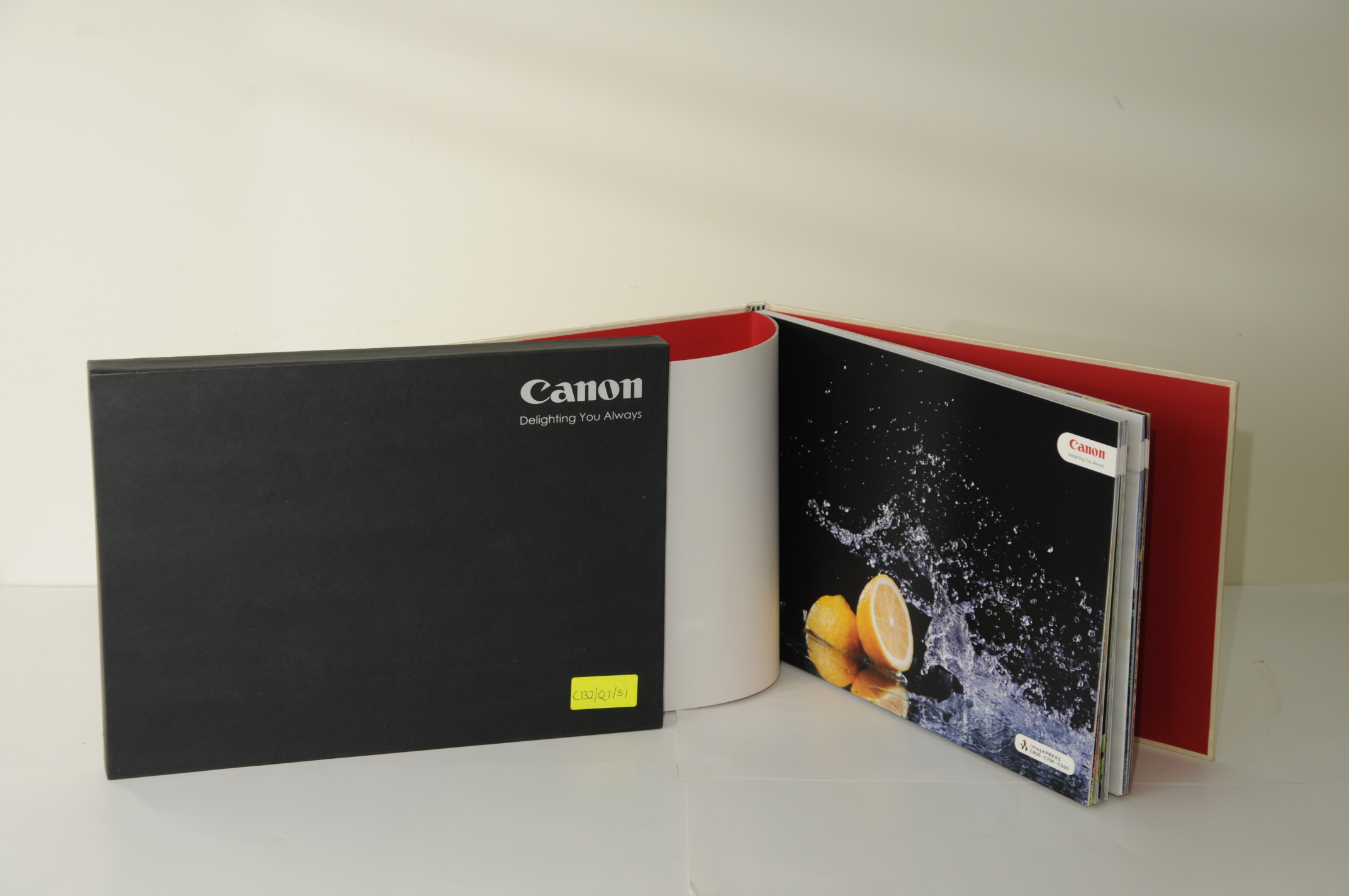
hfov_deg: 27.0
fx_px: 2807
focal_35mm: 75
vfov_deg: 18.1
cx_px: 674
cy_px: 448
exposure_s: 1/80
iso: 200
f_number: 5.6
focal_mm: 50
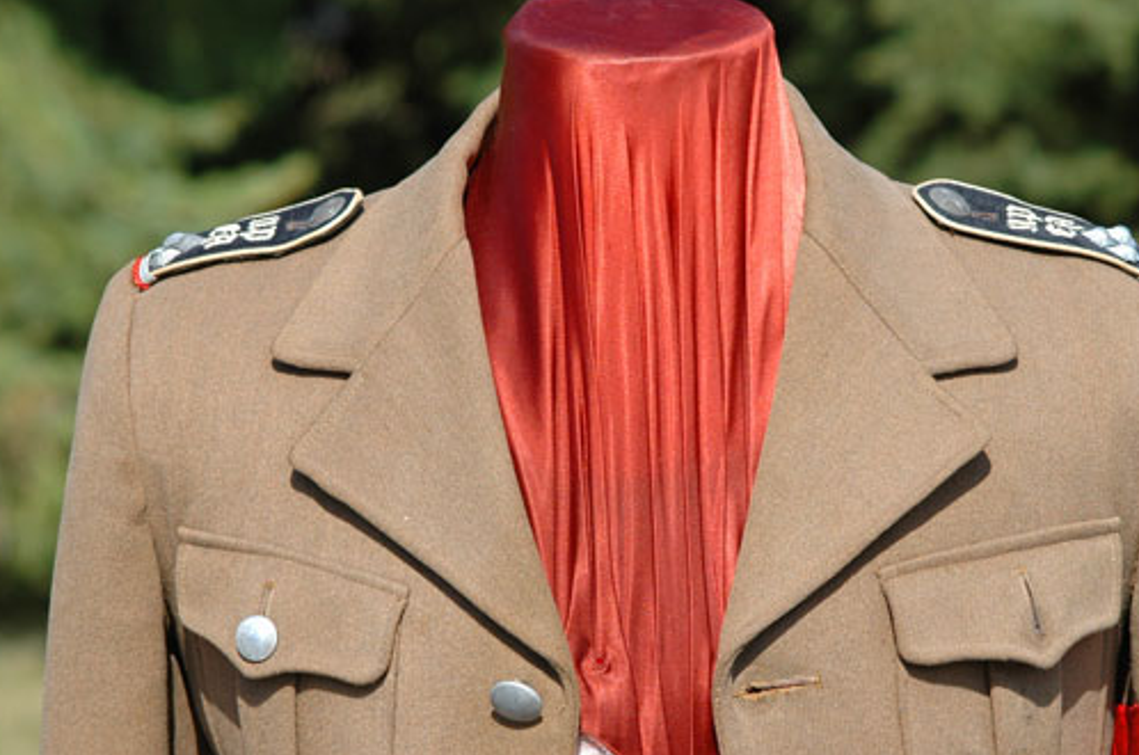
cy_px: 397
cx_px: 647
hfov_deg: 11.2
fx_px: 5797
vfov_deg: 7.4
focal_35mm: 184
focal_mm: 105
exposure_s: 1/640
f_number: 6.3
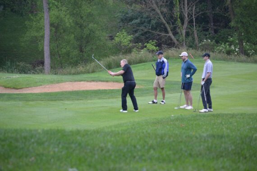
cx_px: 128
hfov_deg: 13.0
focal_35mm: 158
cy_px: 86
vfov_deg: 8.7
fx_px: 1124
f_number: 4.5
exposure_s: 1/500
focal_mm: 105
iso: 720
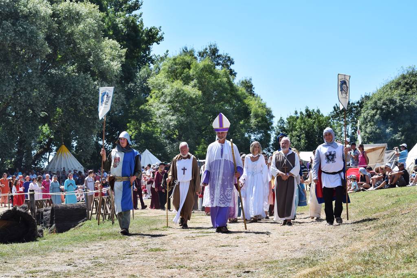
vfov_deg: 16.6
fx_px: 956
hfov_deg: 24.6
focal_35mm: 82
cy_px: 139
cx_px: 208
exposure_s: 1/320
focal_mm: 55
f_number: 9
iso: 200
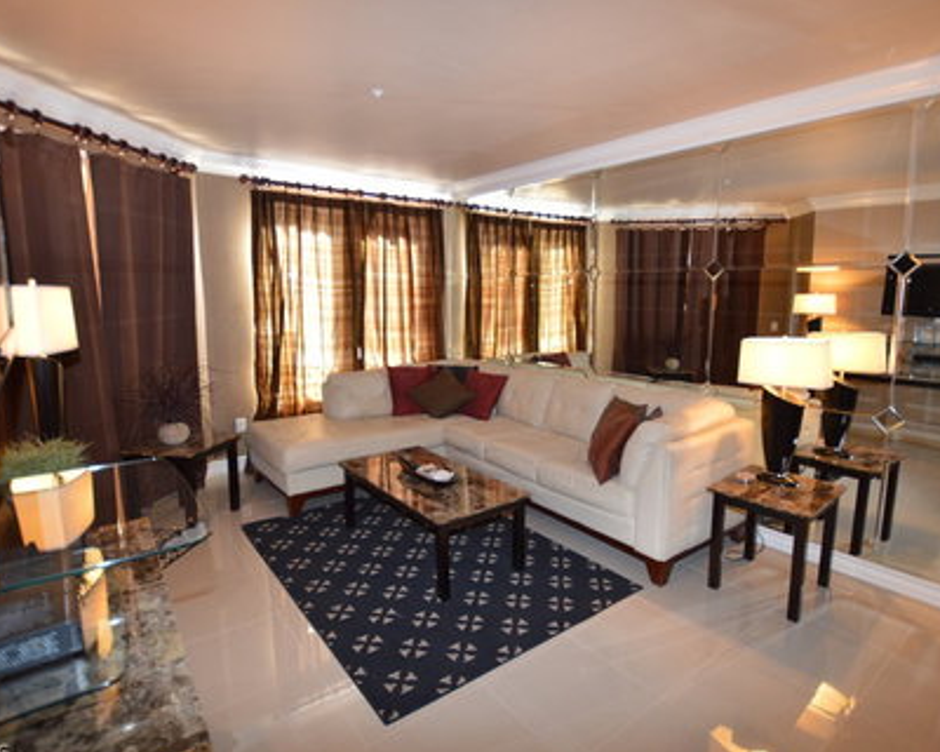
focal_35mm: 18
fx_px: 501
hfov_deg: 86.3
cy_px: 371
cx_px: 496
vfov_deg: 73.8
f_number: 3.5
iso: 720
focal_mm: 10
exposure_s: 1/60
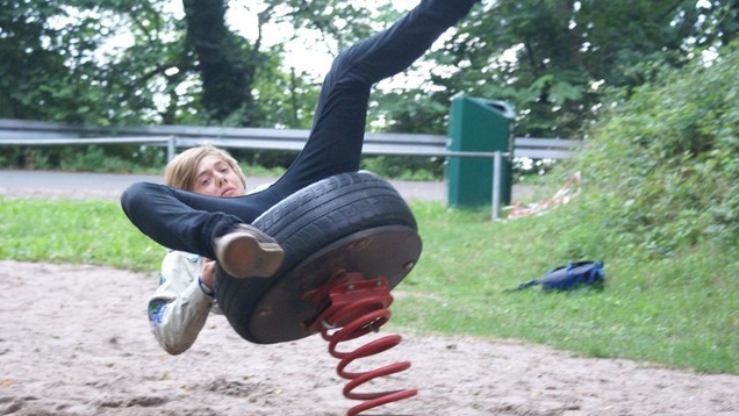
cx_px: 370
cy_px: 221
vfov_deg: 12.7
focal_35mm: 95
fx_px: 1862
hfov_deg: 22.4
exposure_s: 1/80
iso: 800
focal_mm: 60
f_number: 5.6
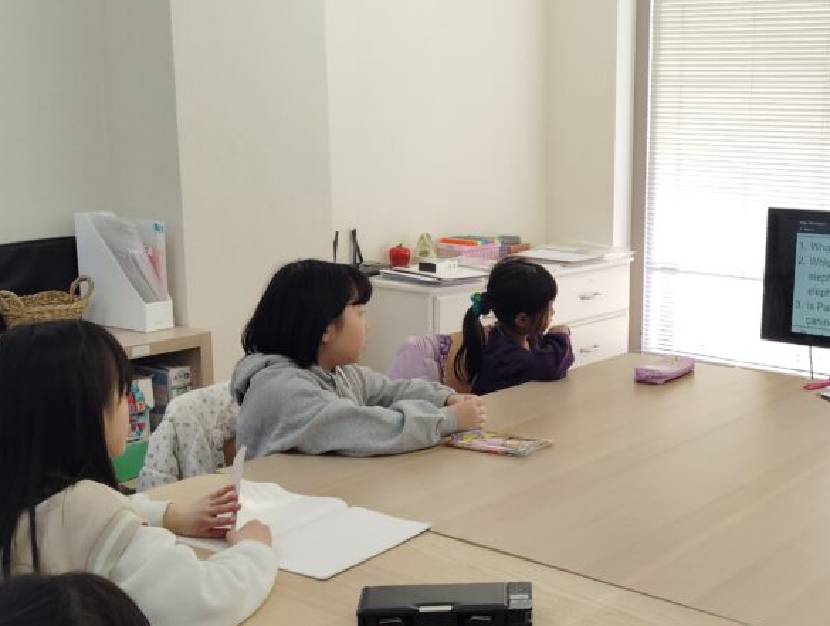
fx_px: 1177
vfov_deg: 29.7
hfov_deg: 38.0
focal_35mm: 49
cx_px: 606
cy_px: 358
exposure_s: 1/100
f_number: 1.8
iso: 166
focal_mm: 4.22
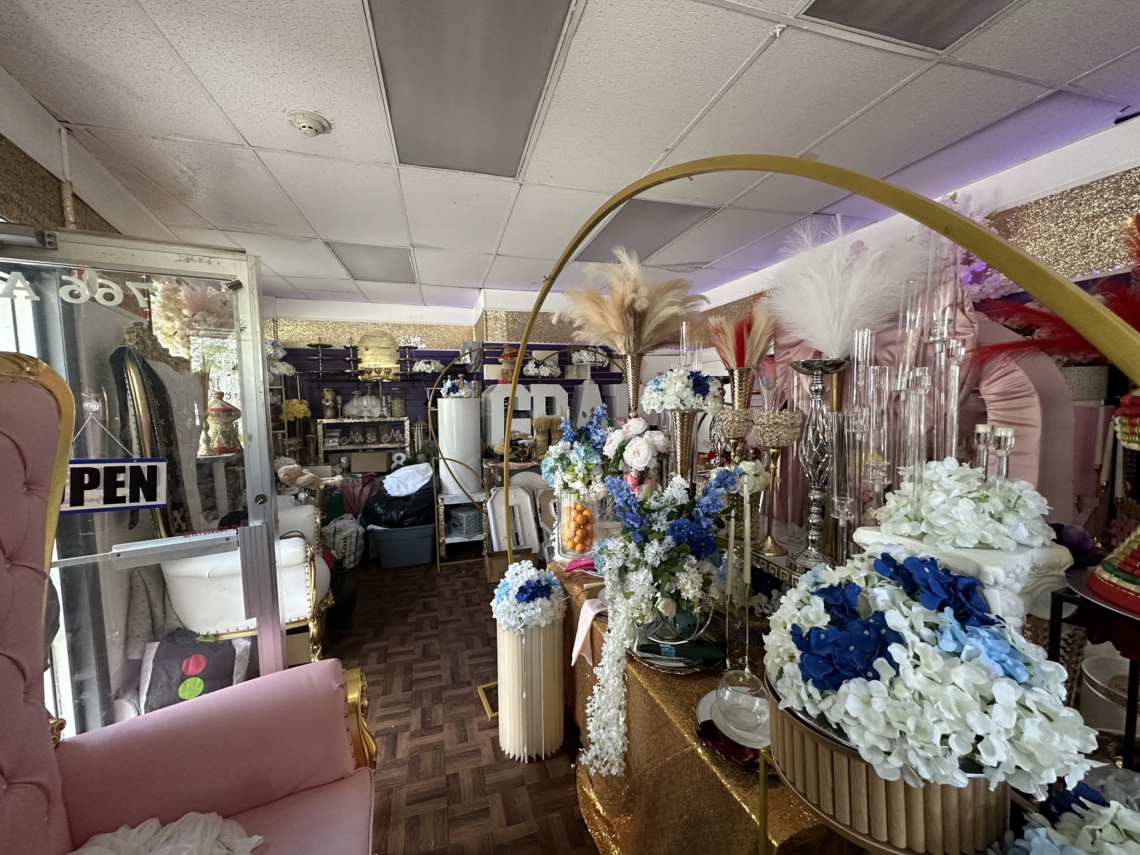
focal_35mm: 14
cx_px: 570
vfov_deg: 85.7
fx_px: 461
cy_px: 428
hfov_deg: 102.1
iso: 320
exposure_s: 1/99
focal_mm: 2.22
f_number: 2.2
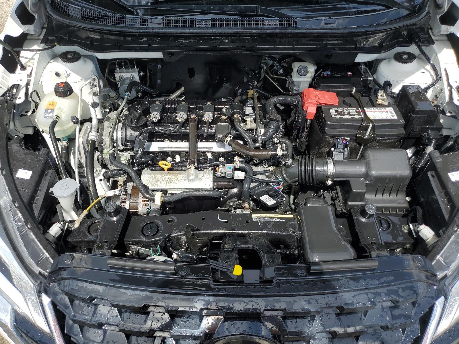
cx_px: 230
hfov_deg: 67.3
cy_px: 172
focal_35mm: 26
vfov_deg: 53.1
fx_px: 345
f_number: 1.5
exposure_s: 1/1667
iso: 50
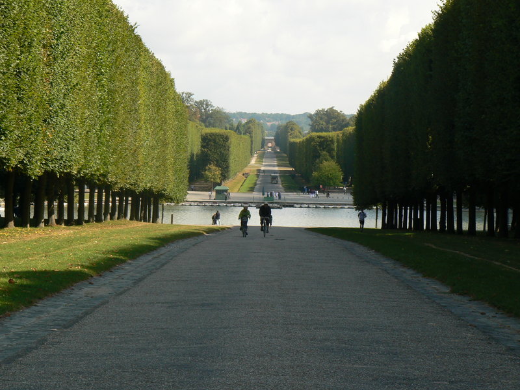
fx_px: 1908
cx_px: 260
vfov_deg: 11.7
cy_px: 195
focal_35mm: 127
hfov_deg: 15.5
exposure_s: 1/320
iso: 80
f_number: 5.6
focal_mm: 21.2
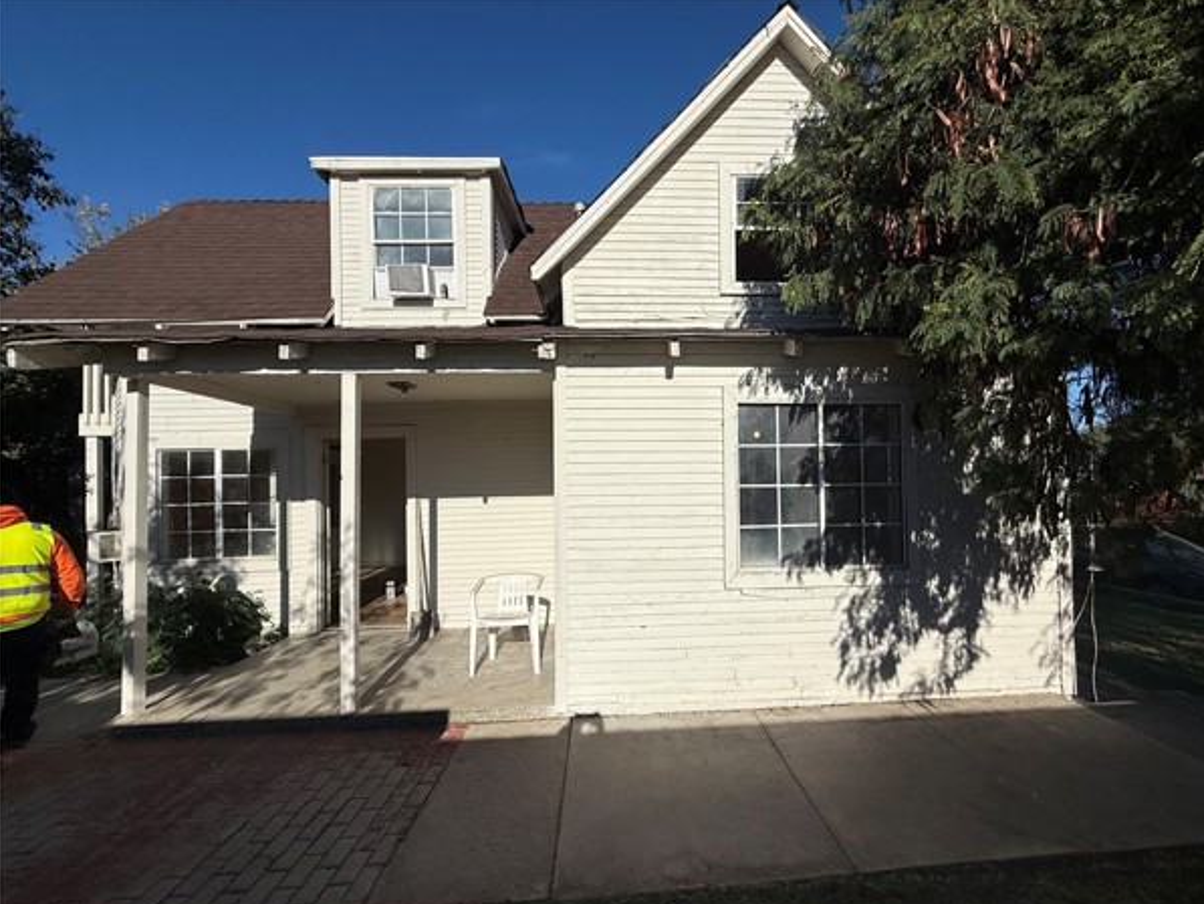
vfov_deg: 81.7
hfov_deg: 98.0
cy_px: 480
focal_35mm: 15
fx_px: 522
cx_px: 643
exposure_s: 1/6173
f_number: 2.2
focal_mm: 2.22
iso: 40
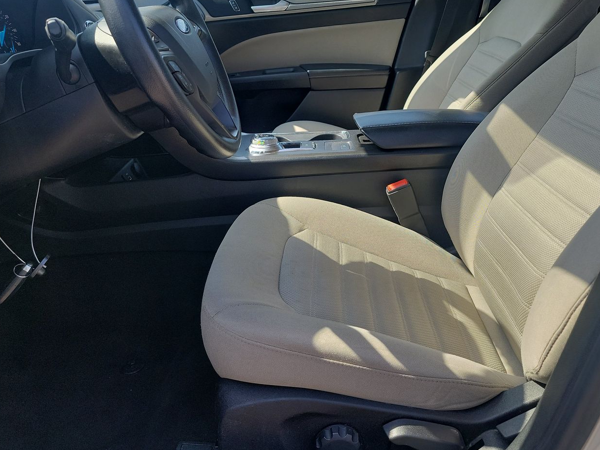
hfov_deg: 58.3
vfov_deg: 45.3
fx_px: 537
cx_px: 319
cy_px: 193
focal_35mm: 31
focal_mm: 6.7
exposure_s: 1/145
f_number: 1.8
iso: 50
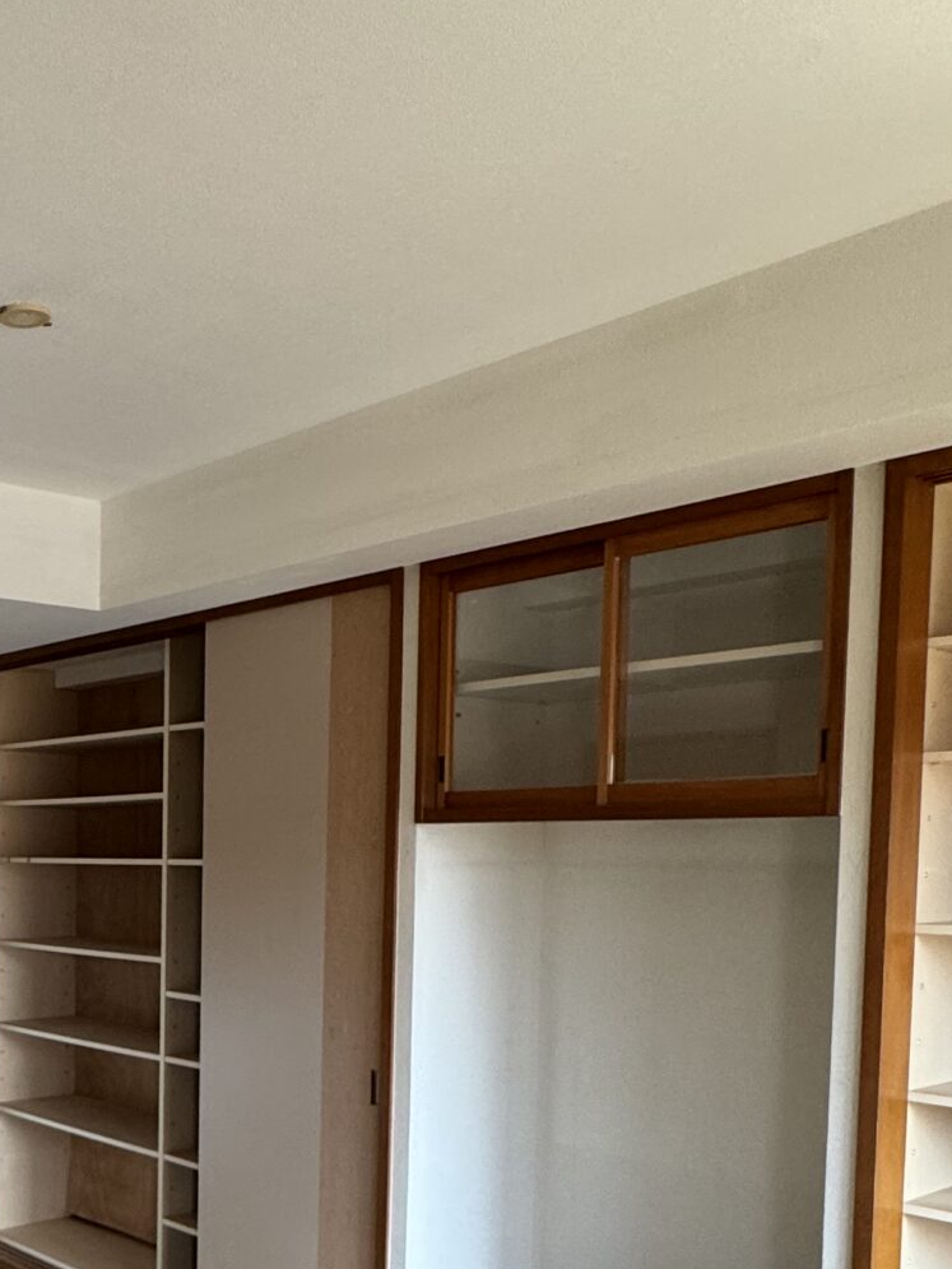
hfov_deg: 35.3
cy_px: 924
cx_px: -31
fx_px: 1320
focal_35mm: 36
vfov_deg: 49.7
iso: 200
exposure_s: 1/99
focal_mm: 2.22
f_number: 2.2
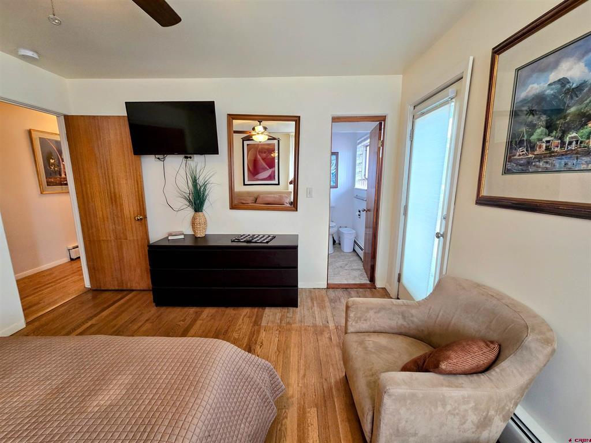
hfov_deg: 106.2
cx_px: 296
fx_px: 222
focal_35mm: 13
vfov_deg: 89.9
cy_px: 222
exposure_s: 1/60
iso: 100
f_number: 2.2
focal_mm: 2.2
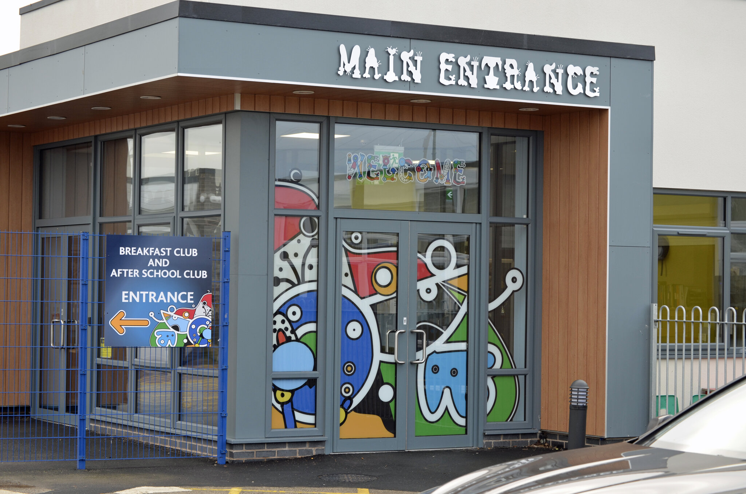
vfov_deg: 16.5
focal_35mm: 82
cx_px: 373
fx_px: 1706
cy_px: 247
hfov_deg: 24.7
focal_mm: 55
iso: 250
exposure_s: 1/125
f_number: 5.6
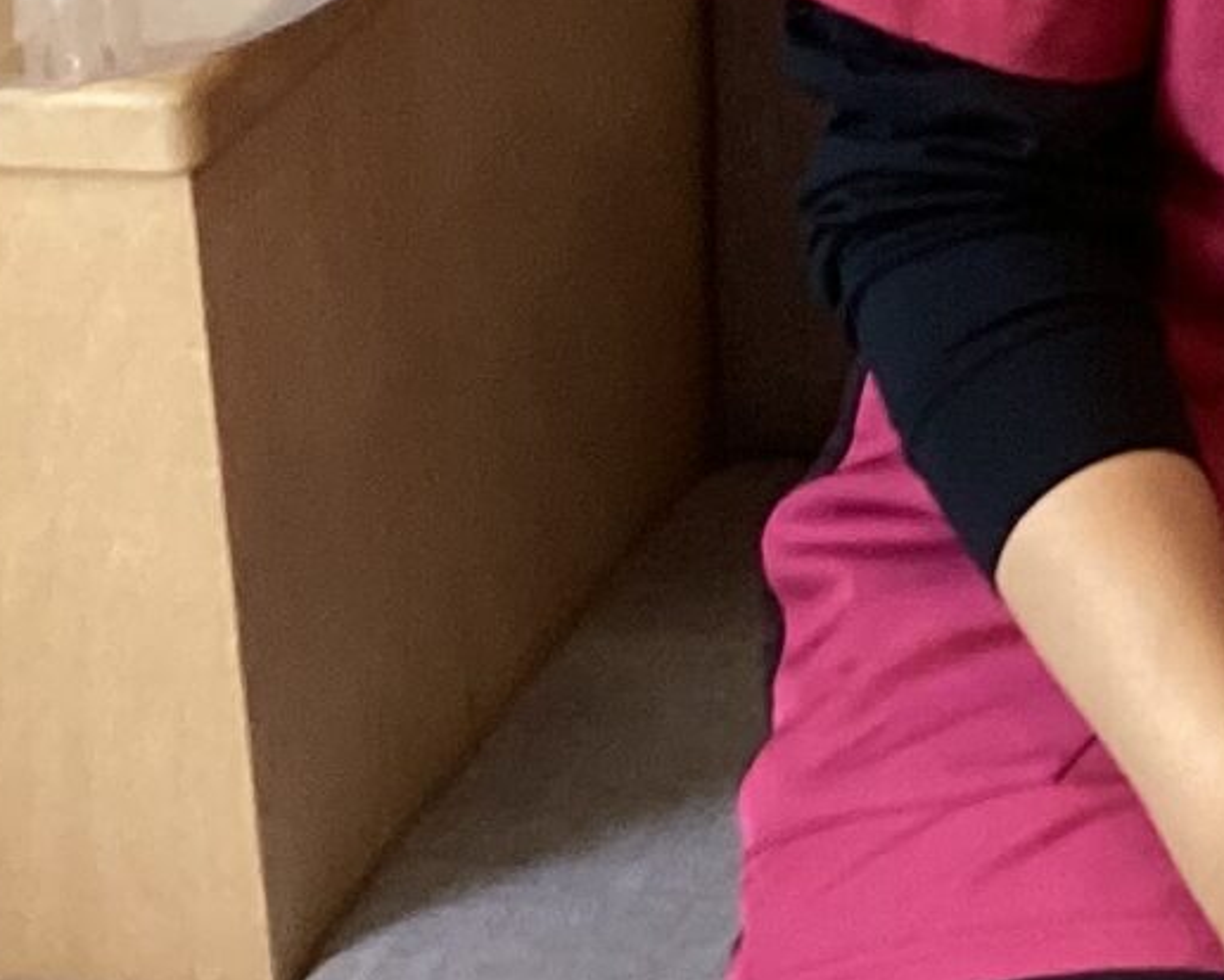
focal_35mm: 150
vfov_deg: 9.7
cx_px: 2355
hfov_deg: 11.7
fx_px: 5435
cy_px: -873
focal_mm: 3.3
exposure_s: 1/60
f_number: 2.4
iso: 160
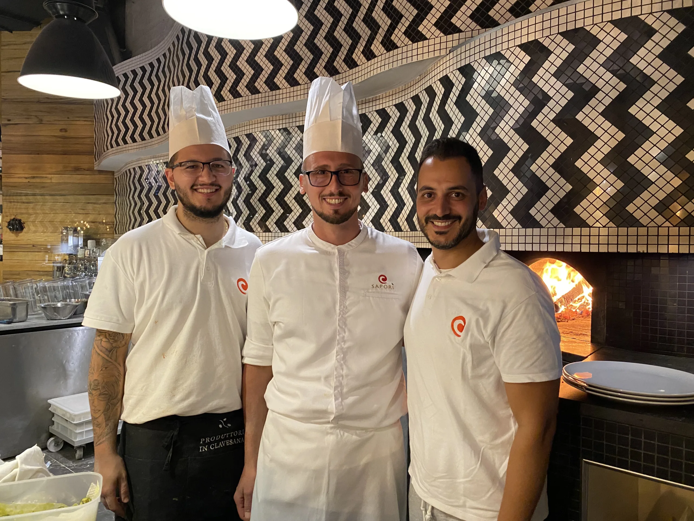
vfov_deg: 53.1
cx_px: 347
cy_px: 260
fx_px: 521
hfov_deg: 67.3
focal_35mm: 26
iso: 400
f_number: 1.8
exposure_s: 1/50
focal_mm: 4.25
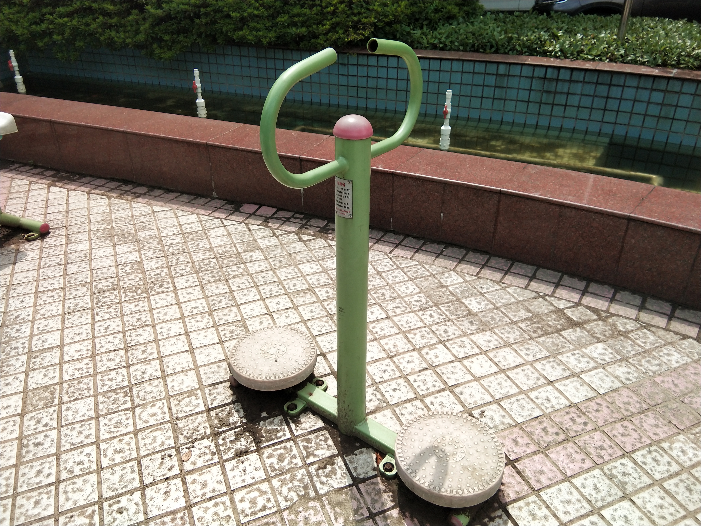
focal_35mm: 31
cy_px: 263
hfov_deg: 58.4
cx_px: 350
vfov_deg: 45.4
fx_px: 628
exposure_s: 1/974
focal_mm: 3.69
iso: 50
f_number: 2.2
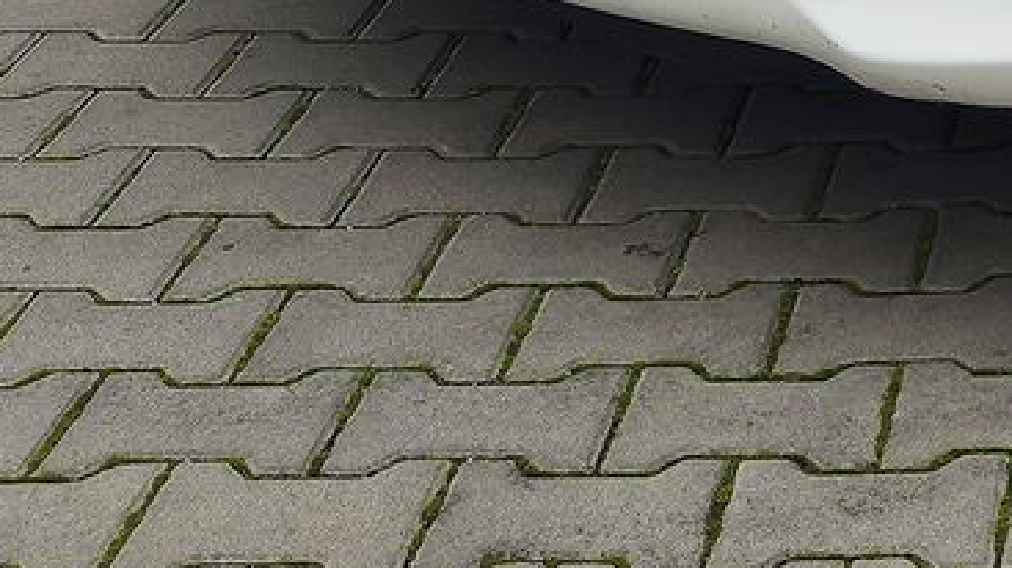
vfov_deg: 12.7
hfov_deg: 22.1
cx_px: 1461
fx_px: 2199
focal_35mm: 82
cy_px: -598
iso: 50
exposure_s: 1/199
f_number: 1.69
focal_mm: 7.01
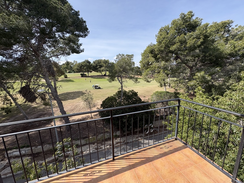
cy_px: 92
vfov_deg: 85.7
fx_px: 99
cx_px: 122
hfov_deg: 102.1
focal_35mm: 14
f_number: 2.2
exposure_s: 1/840
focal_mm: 2.22
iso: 50
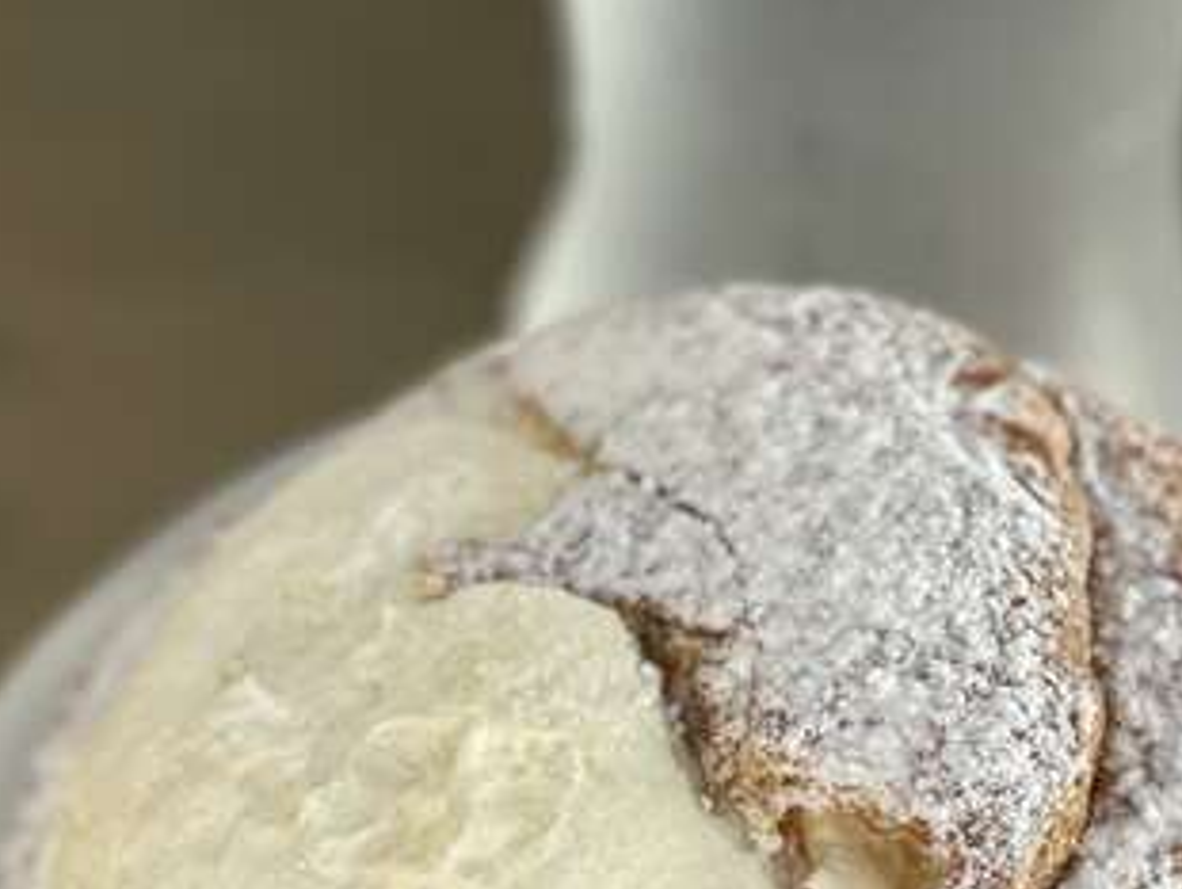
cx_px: 336
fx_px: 5638
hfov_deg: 11.9
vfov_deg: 8.9
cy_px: 1133
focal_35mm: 165
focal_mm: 7.5
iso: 25
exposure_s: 1/120
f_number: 2.2
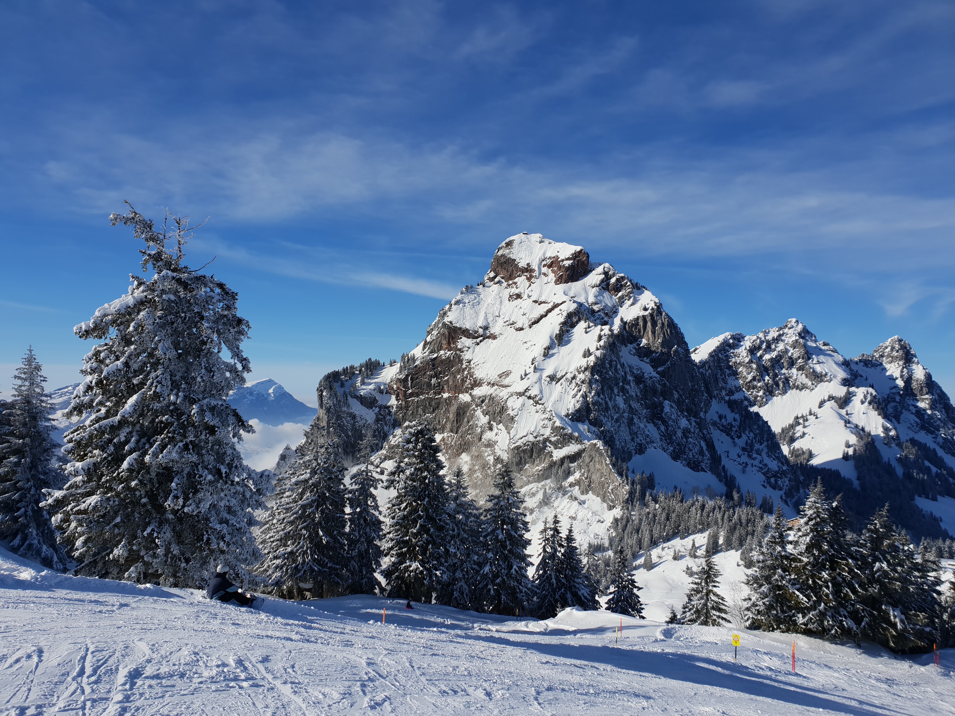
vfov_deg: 53.1
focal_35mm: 26
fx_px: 717
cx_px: 478
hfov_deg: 67.3
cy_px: 358
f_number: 2.4
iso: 50
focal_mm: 4.3
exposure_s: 1/3425
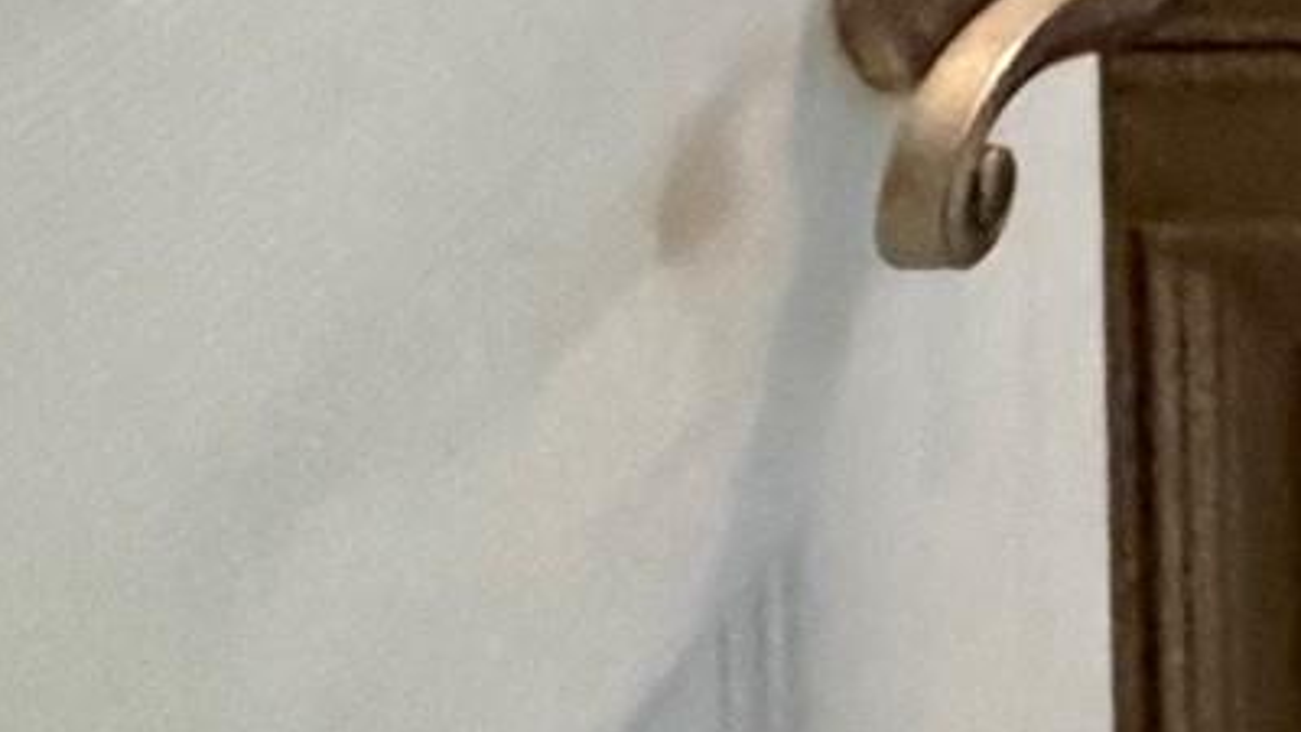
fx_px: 2691
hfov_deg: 14.2
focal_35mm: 78
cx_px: 3292
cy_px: -1215
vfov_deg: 11.6
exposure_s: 1/60
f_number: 2.2
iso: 500
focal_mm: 2.22
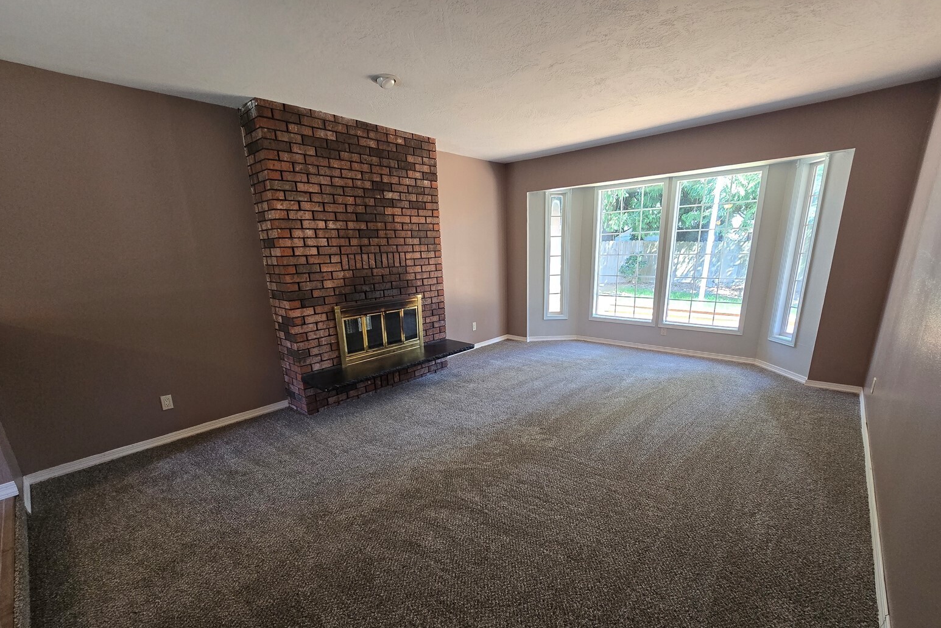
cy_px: 362
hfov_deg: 104.2
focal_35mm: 14
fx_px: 366
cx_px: 482
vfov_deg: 80.7
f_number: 2.2
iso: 250
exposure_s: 1/60
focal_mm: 2.2
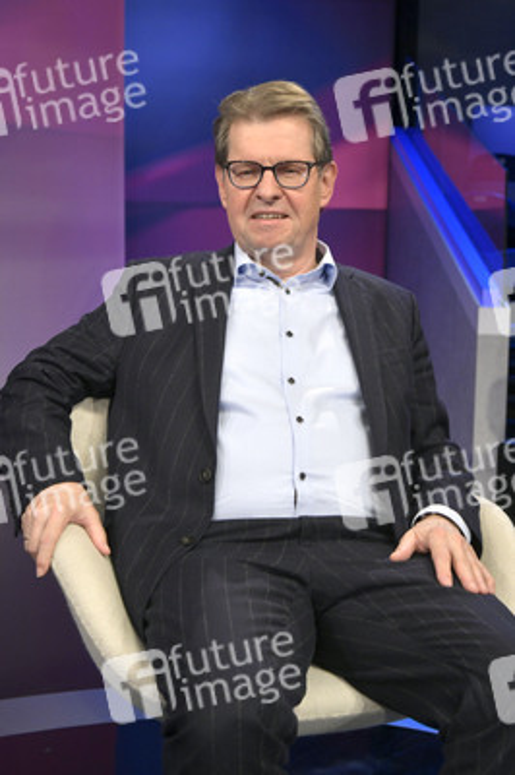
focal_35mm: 48
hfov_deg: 28.0
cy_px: 388
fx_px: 1032
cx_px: 258
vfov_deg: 41.1
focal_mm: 48
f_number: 6.3
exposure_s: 1/200
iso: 1600
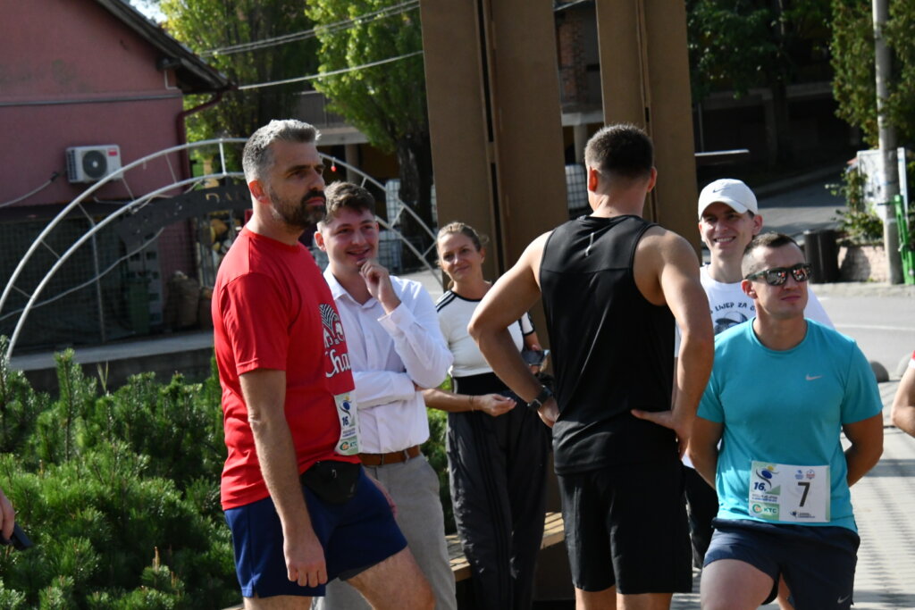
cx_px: 458
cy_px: 305
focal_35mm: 129
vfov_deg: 10.6
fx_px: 3279
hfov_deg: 15.9
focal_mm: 86
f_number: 13
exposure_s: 1/2500
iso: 3200
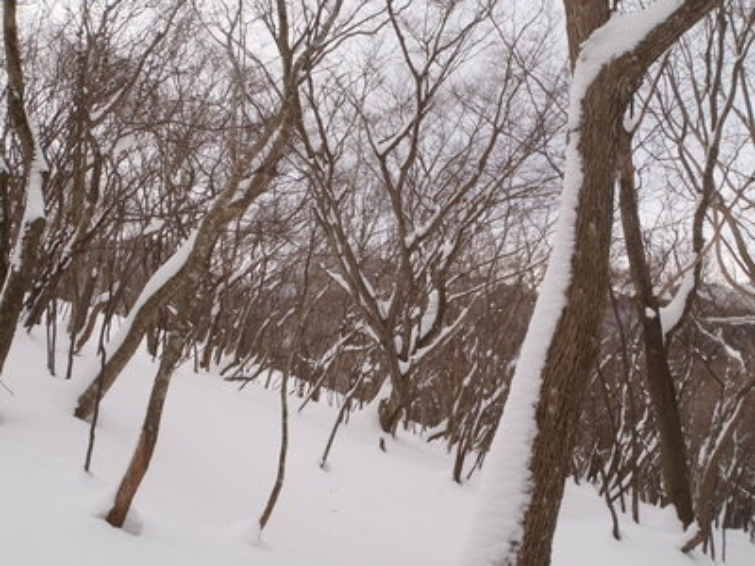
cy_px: 283
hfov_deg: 63.4
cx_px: 378
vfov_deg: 49.7
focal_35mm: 28
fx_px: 611
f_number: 4.5
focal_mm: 5
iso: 80
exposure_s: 1/160
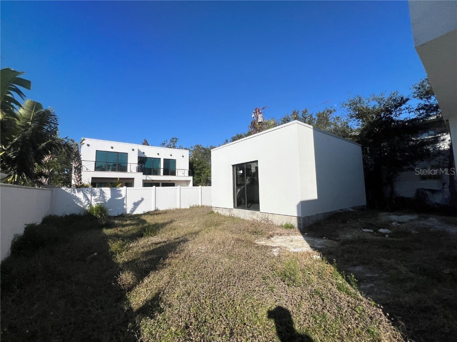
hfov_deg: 106.2
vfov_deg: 89.9
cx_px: 228
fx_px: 172
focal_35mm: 13
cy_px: 171
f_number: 1.8
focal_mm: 1.57
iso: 32
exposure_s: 1/4065
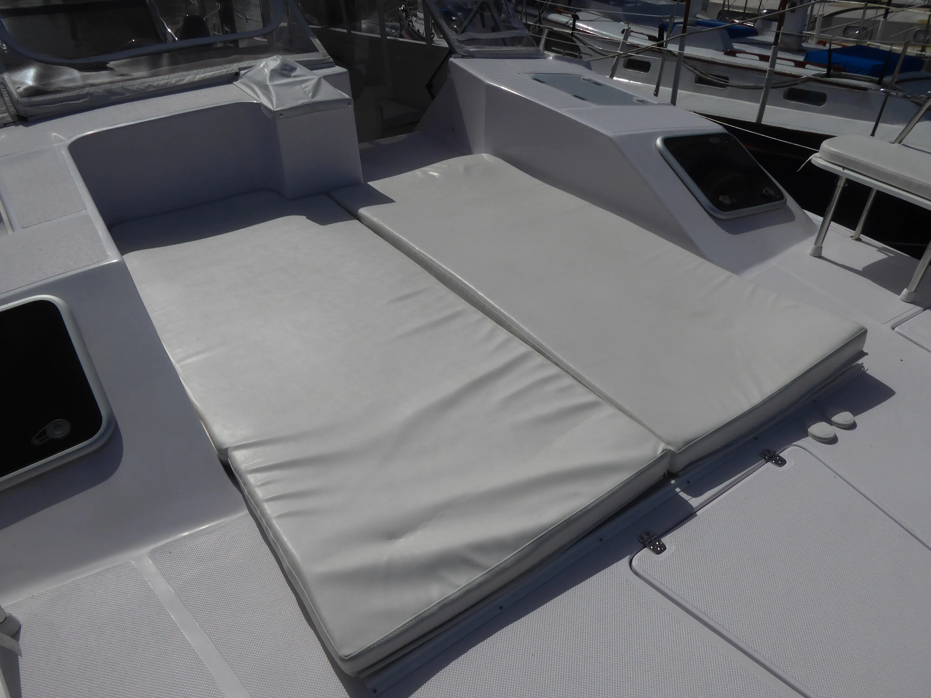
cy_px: 349
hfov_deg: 69.4
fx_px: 672
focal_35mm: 25
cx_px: 466
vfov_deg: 54.9
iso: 80
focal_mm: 4.3
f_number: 5.6
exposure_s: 1/1600
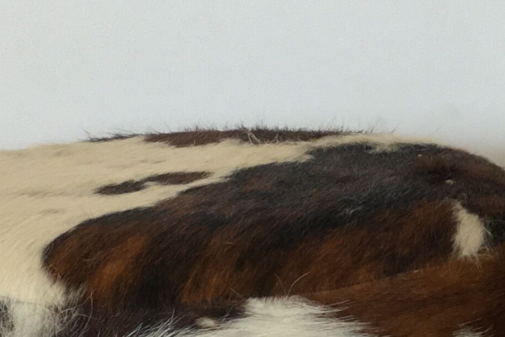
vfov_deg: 10.4
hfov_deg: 15.1
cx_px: 581
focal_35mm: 132
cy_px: 272
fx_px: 1852
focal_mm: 4.15
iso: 50
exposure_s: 1/33
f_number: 2.2
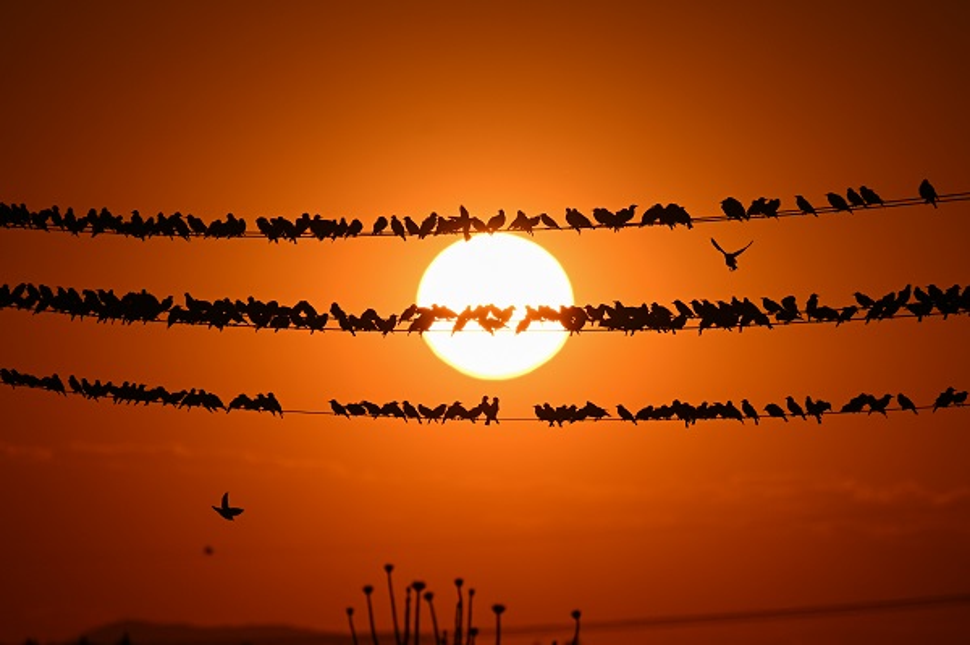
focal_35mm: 600
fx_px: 16153
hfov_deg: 3.4
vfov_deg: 2.3
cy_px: 322
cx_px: 485
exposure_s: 1/13000
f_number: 5.6
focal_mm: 400
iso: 100
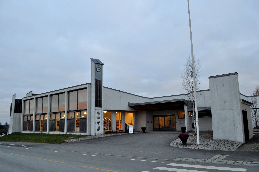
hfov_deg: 67.4
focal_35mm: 27
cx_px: 130
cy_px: 86
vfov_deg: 47.8
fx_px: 194
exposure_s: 1/60
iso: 500
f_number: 7.1
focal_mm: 18
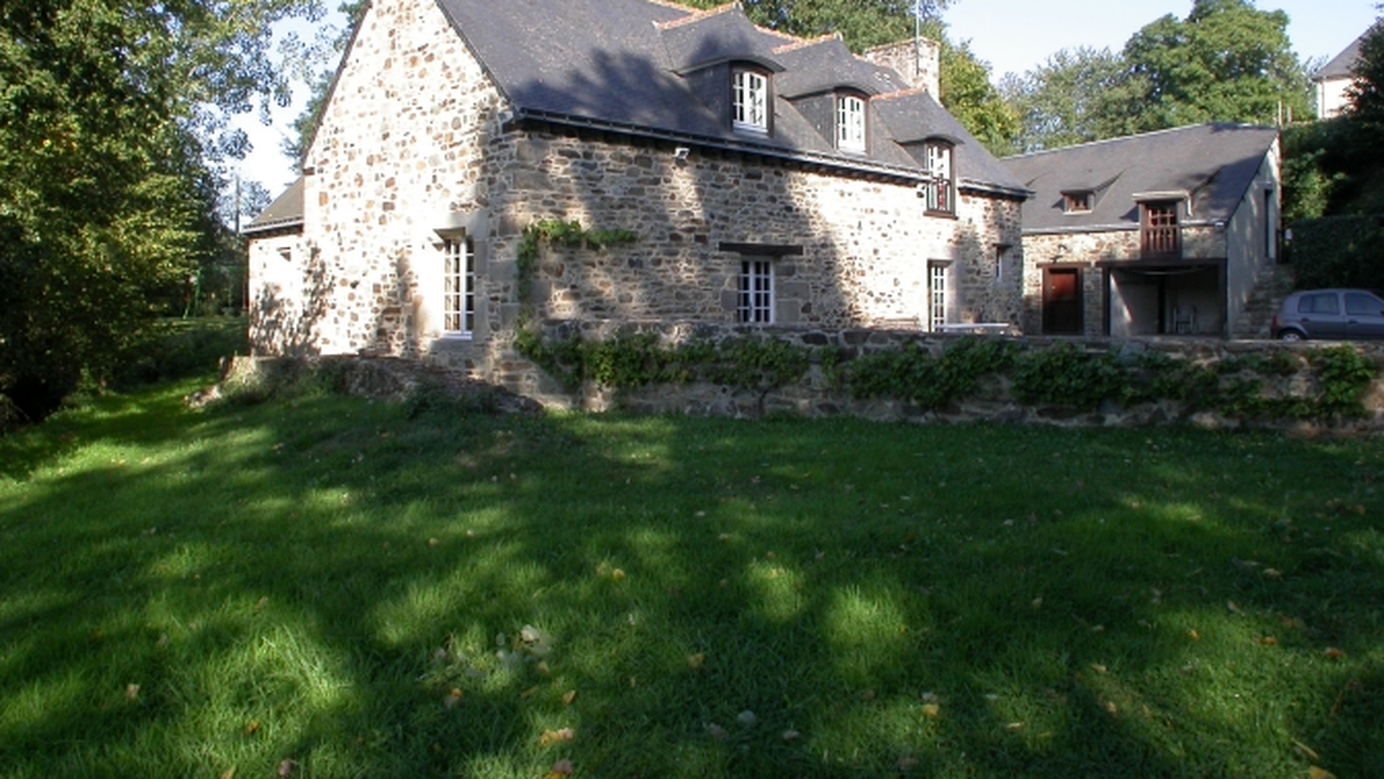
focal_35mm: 42
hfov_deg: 48.4
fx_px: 1541
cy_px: 293
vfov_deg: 28.2
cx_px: 694
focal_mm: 7.85
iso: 100
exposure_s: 1/185
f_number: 6
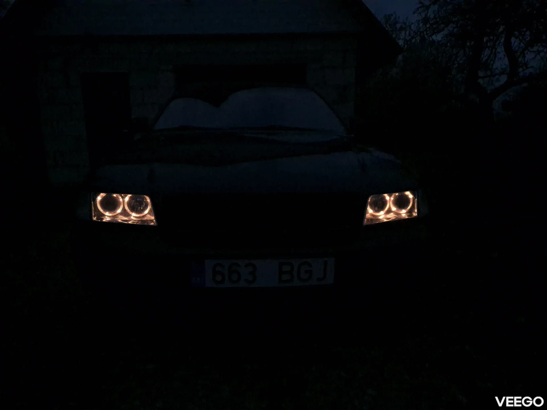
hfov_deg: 73.9
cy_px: 205
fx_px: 363
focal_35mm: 23
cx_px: 274
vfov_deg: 58.9
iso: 3200
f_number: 1.8
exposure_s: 1/3000
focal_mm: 5.4
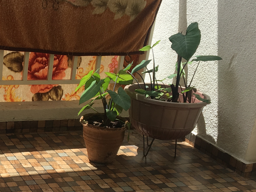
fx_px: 532
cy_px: 140
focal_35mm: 72
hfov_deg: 26.0
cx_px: 18
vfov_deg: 20.3
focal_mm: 4.15
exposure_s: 1/1183
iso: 25
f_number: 2.2
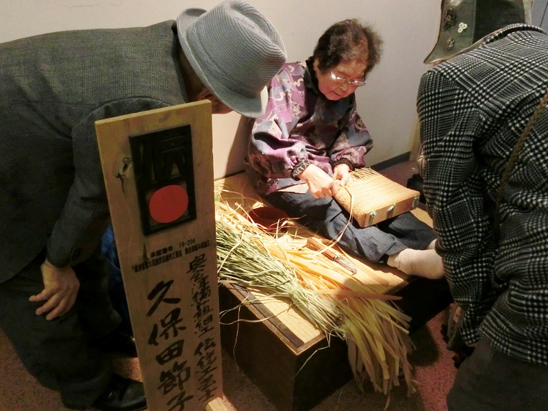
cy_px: 206
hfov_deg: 61.7
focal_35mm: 29
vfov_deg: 48.2
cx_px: 274
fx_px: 459
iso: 800
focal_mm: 5.2
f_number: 3.7
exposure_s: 1/80
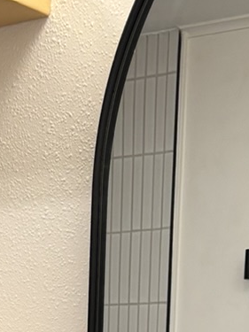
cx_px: 3
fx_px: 1363
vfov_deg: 11.5
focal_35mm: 142
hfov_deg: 10.4
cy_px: 799
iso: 80
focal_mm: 5.96
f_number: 1.6
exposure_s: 1/60
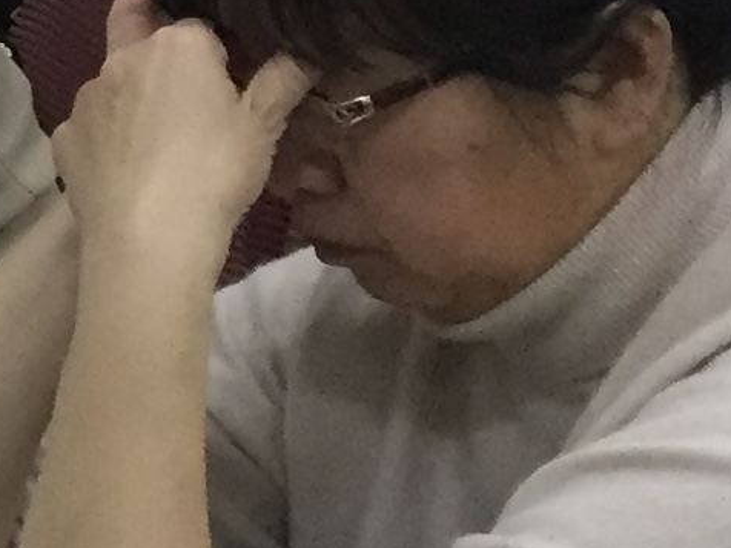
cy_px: 494
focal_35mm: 199
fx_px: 4202
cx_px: -1570
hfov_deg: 8.2
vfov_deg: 7.4
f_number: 2.2
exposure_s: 1/33
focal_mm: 4.15
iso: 200
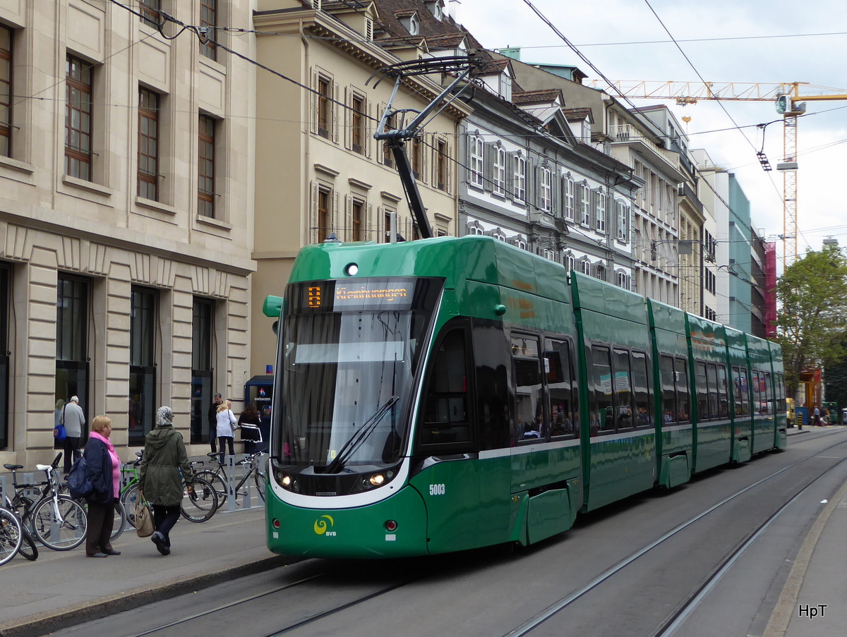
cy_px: 318
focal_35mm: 46
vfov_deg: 31.6
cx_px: 424
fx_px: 1127
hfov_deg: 41.2
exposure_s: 1/160
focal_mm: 7.8
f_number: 3.9
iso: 160
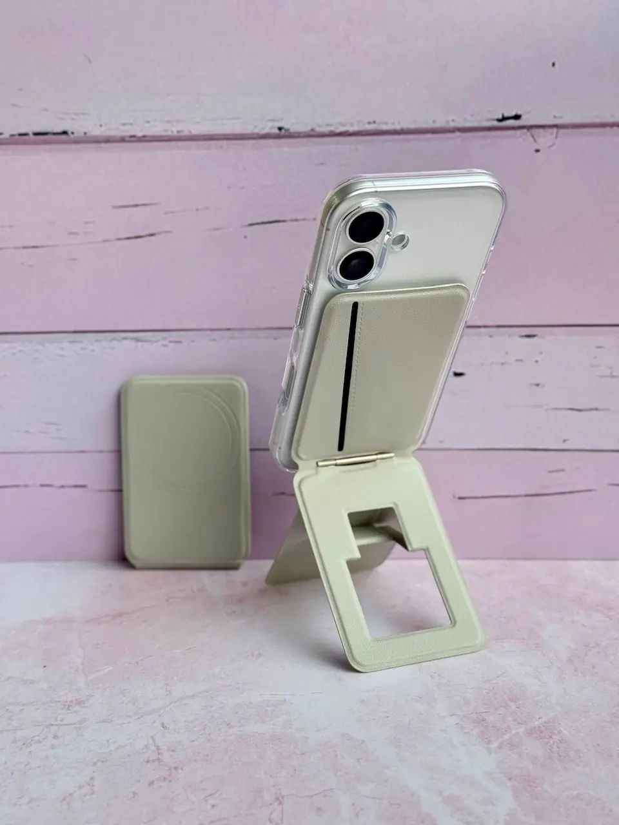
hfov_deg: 30.3
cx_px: 310
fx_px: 1144
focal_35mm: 48
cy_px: 412
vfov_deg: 39.7
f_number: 1.78
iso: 80
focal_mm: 6.76
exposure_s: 1/975
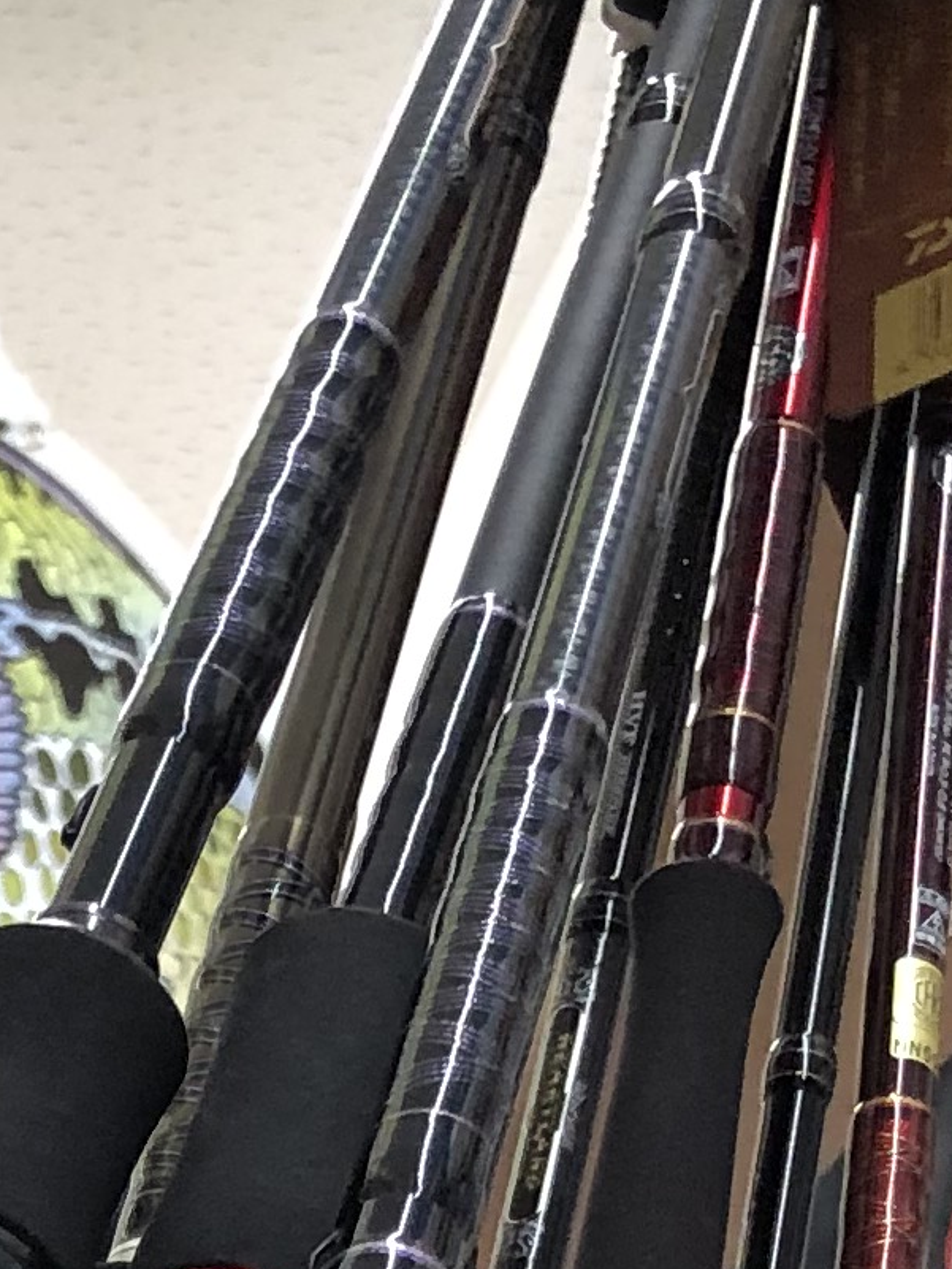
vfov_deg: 12.1
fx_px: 5169
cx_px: -434
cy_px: 2682
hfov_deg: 10.2
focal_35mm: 141
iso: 32
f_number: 1.8
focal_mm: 3.99
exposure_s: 1/30
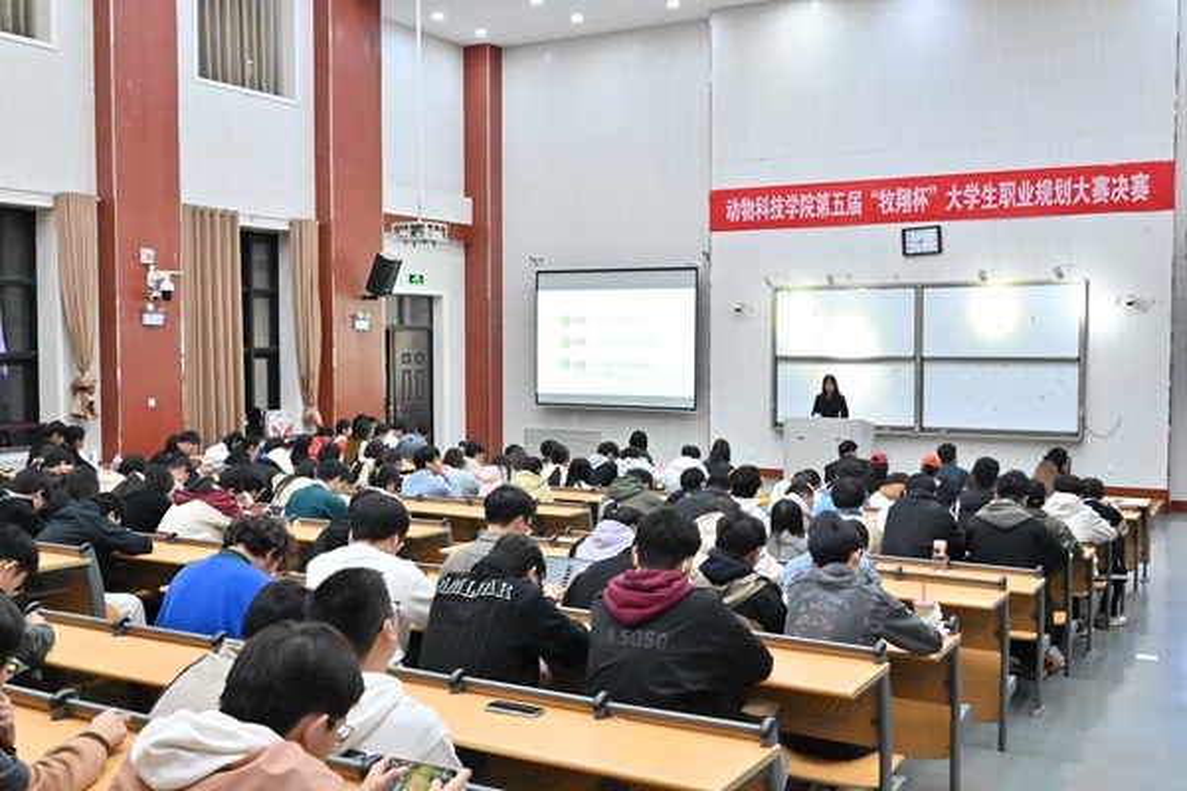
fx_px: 1187
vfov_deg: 36.9
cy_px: 396
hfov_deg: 53.1
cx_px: 594
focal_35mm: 36
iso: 5000
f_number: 6.3
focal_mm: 24
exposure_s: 1/125
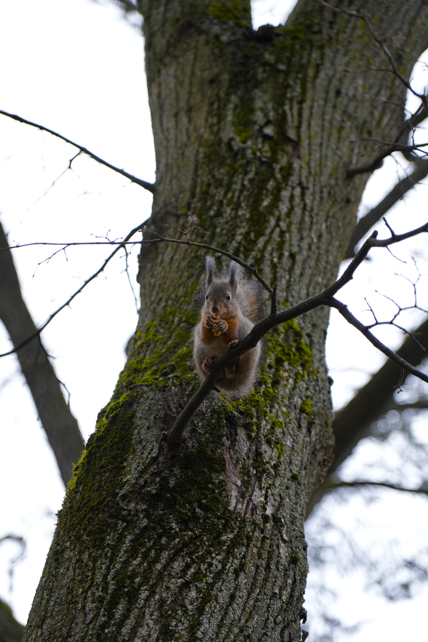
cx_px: 214
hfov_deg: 13.0
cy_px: 321
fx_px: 1873
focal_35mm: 105
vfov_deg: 19.5
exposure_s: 1/125
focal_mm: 70
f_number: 2.8
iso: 500
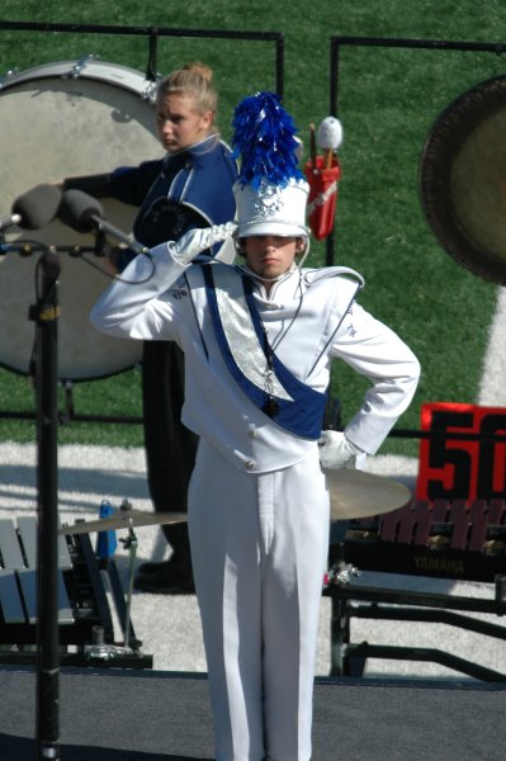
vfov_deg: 3.4
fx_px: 12671
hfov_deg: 2.3
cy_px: 380
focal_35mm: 600
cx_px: 253
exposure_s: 1/1250
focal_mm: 400
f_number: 5.6
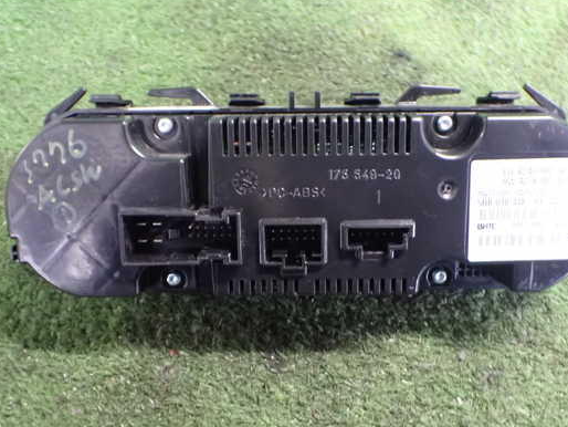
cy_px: 216
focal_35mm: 35
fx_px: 575
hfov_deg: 52.6
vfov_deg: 40.7
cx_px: 306
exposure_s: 1/30
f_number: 2.3
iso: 1250
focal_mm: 5.4
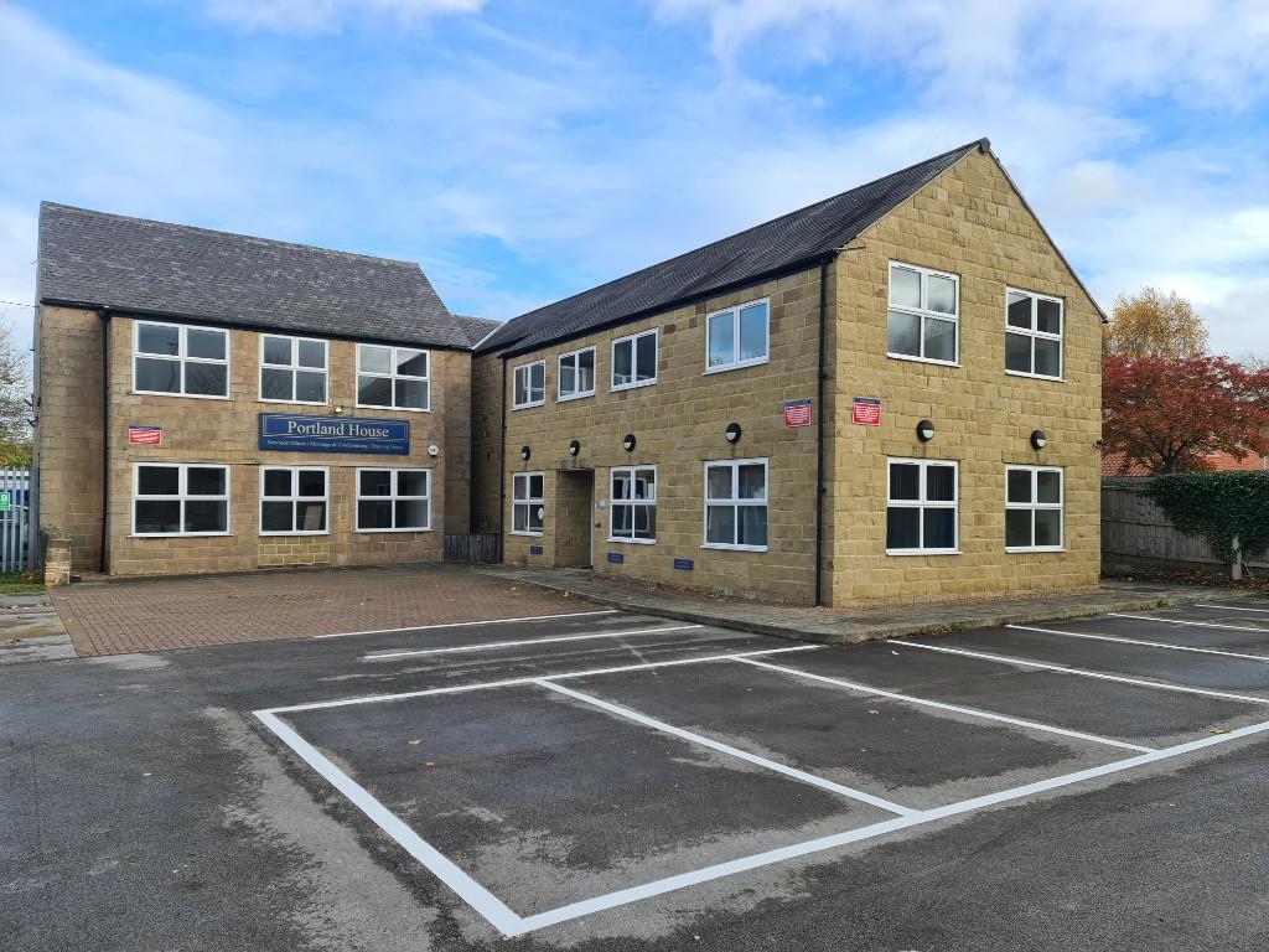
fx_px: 916
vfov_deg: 54.9
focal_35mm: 25
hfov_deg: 69.4
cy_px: 476
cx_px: 634
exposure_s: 1/320
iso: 50
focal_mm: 7
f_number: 1.8
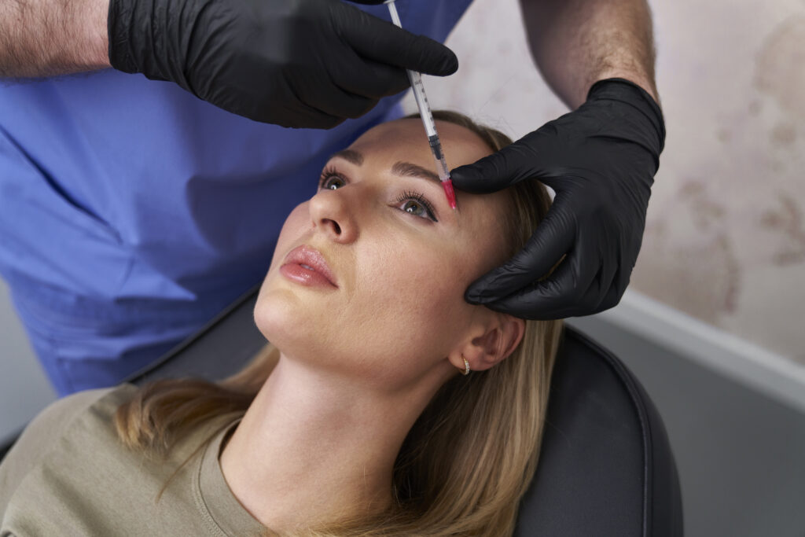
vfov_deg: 36.0
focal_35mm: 37
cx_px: 402
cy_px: 268
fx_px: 827
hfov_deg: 51.9
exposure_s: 1/125
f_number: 2.8
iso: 400
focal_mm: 37
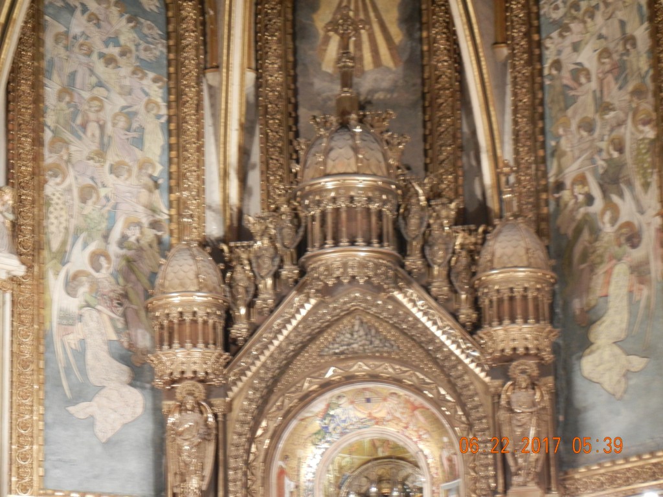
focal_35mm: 152
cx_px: 332
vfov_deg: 9.8
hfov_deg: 13.0
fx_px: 2911
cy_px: 248
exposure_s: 1/4.8
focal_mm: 27.4
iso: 400
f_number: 4.6
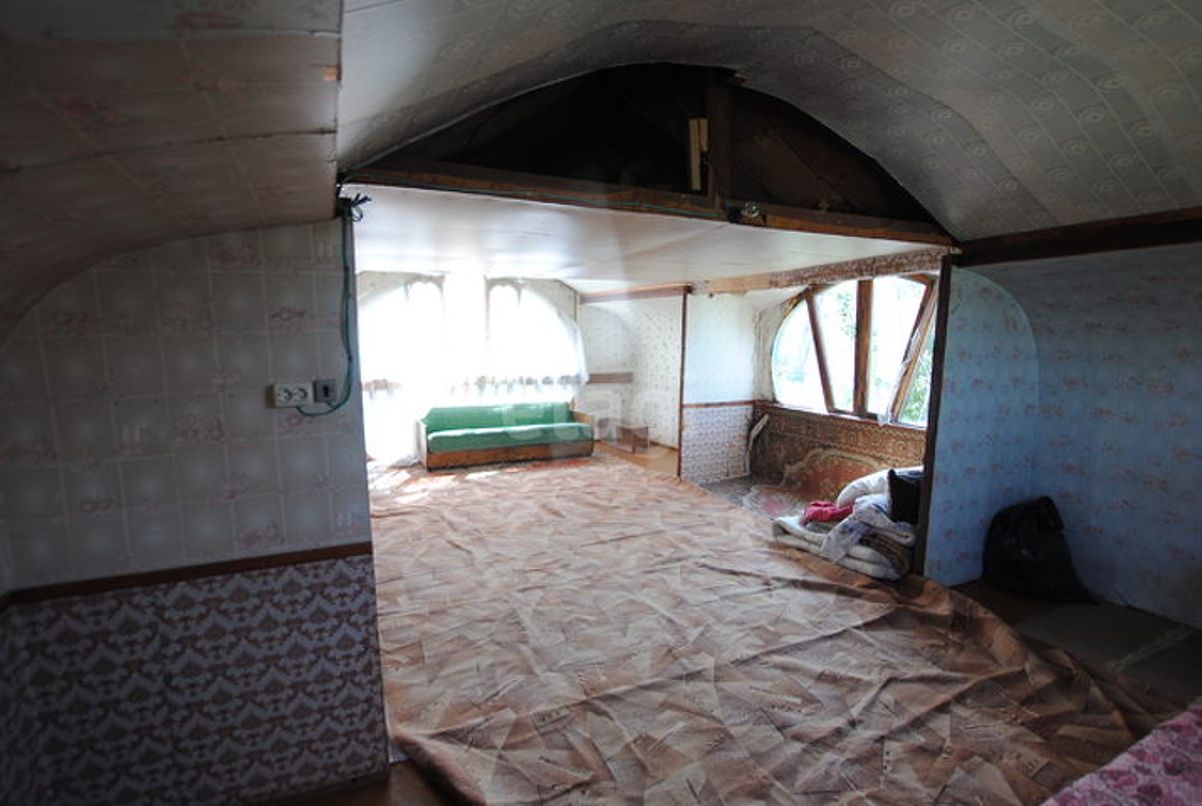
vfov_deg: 72.3
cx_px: 601
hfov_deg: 94.9
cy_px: 403
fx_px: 552
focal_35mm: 16
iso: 200
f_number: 4
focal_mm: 11
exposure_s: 1/60
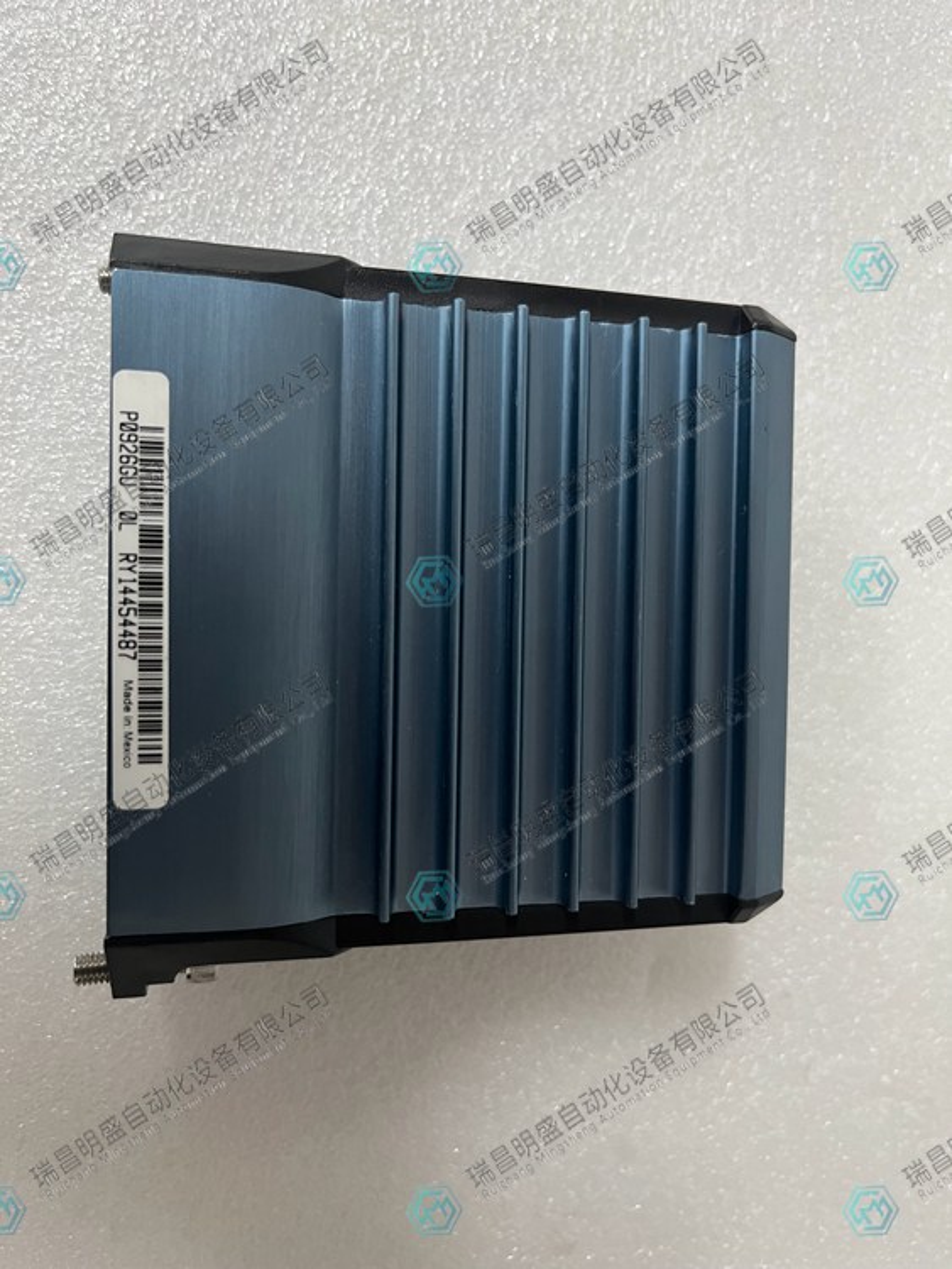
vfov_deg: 67.3
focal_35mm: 26
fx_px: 953
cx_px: 476
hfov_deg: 53.1
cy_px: 634
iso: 125
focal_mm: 5.1
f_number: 1.6
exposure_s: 1/50
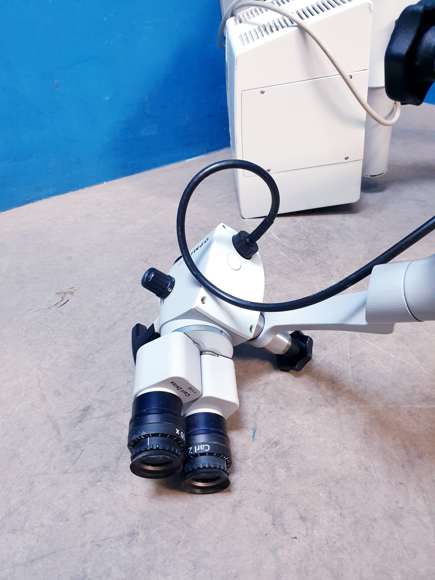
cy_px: 290
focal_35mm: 26
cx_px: 218
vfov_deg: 67.3
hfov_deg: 53.1
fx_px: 436
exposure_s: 1/33
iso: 320
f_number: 2.4
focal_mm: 4.3
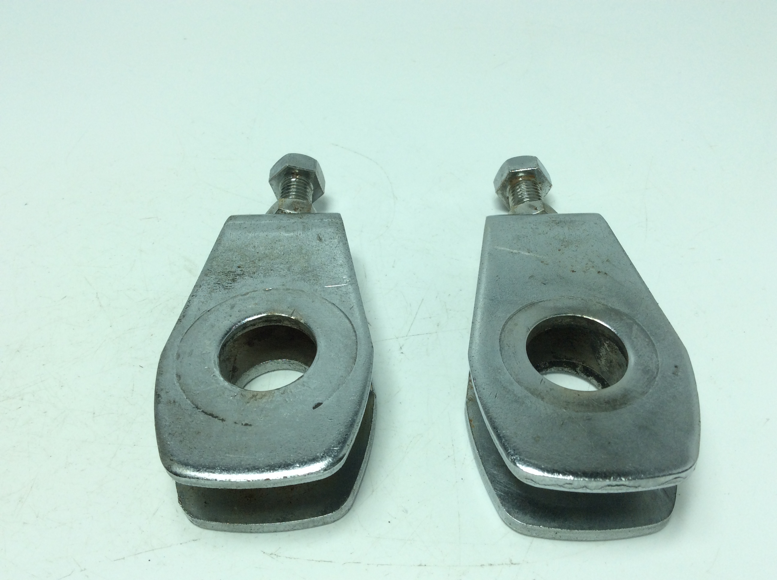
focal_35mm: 32
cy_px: 290
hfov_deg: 56.9
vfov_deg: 44.1
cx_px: 388
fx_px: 717
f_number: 2.4
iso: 32
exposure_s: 1/529
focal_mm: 3.3
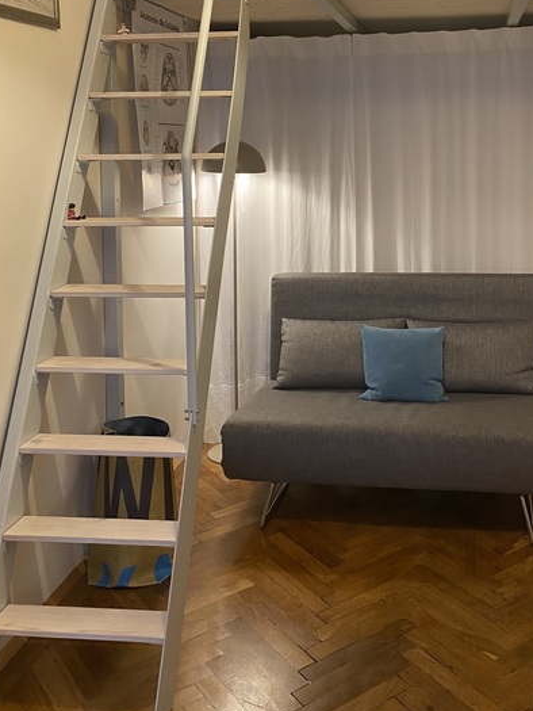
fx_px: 780
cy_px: 196
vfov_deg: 47.5
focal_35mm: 38
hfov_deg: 37.1
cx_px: 376
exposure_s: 1/50
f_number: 1.8
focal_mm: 4.25
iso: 160
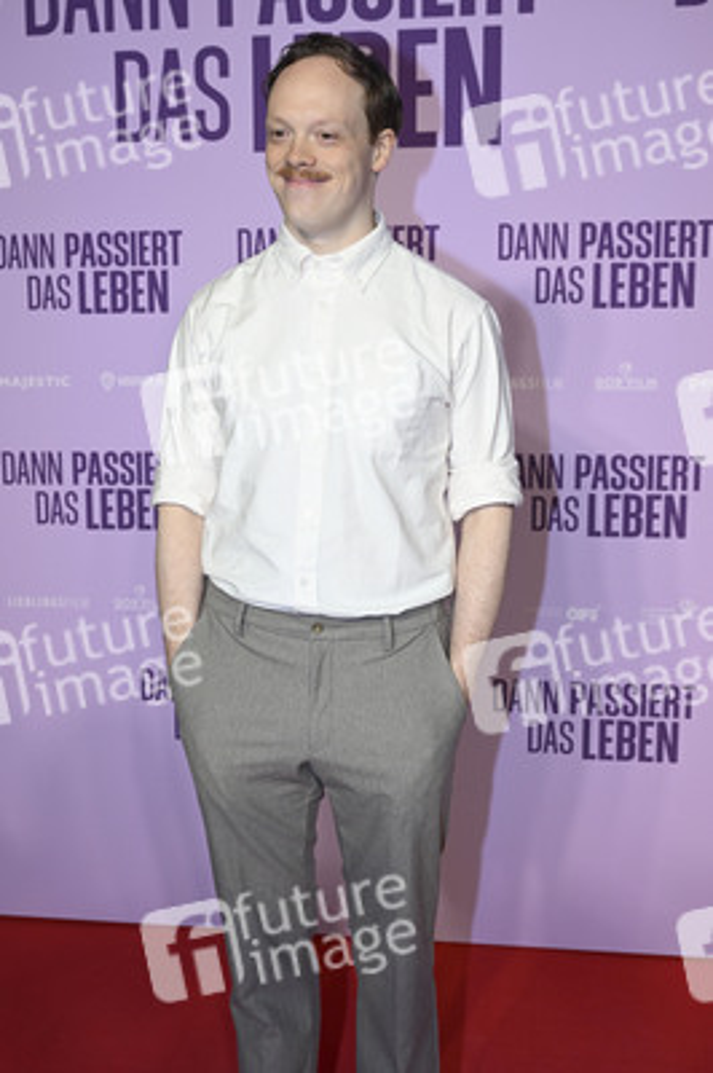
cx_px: 356
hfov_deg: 32.6
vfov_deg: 47.4
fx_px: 1220
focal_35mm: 41
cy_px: 536
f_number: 4.5
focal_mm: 41
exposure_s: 1/200
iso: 800
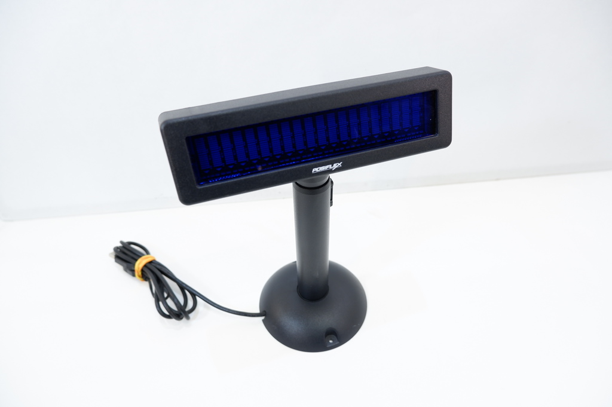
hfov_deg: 76.1
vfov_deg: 55.0
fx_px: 391
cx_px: 306
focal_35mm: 23
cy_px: 204
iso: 200
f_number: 3.5
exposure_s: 1/70
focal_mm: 15
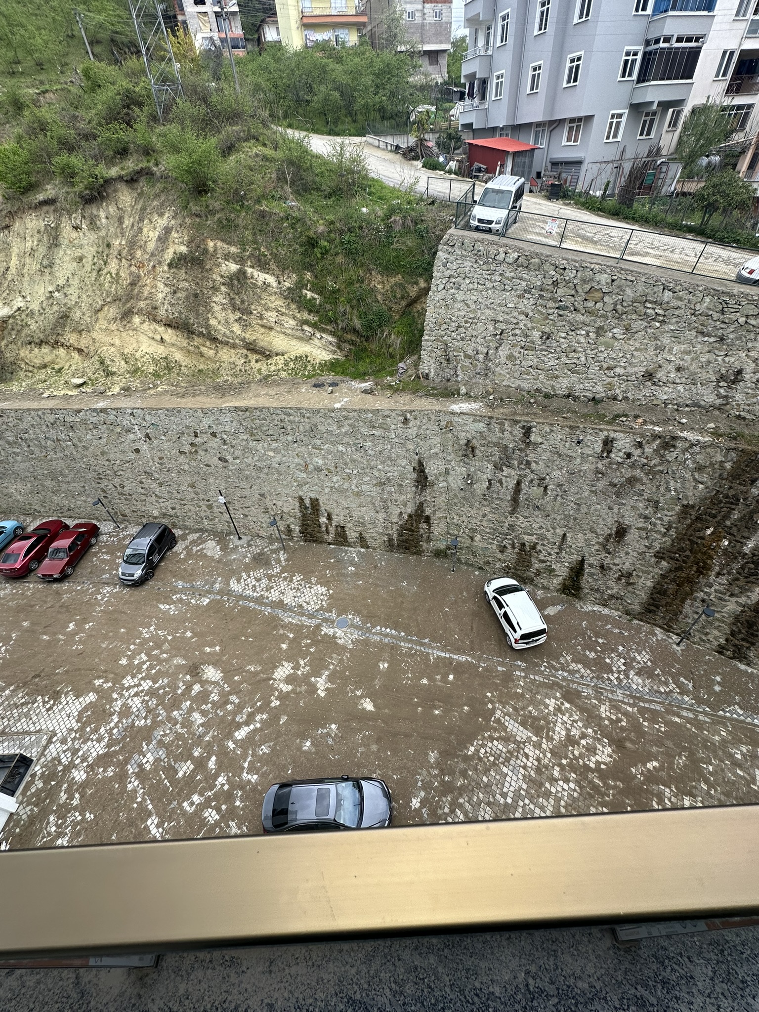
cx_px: 380
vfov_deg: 102.1
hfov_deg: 85.7
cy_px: 506
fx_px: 409
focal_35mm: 14
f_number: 2.2
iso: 40
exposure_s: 1/430
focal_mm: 2.22
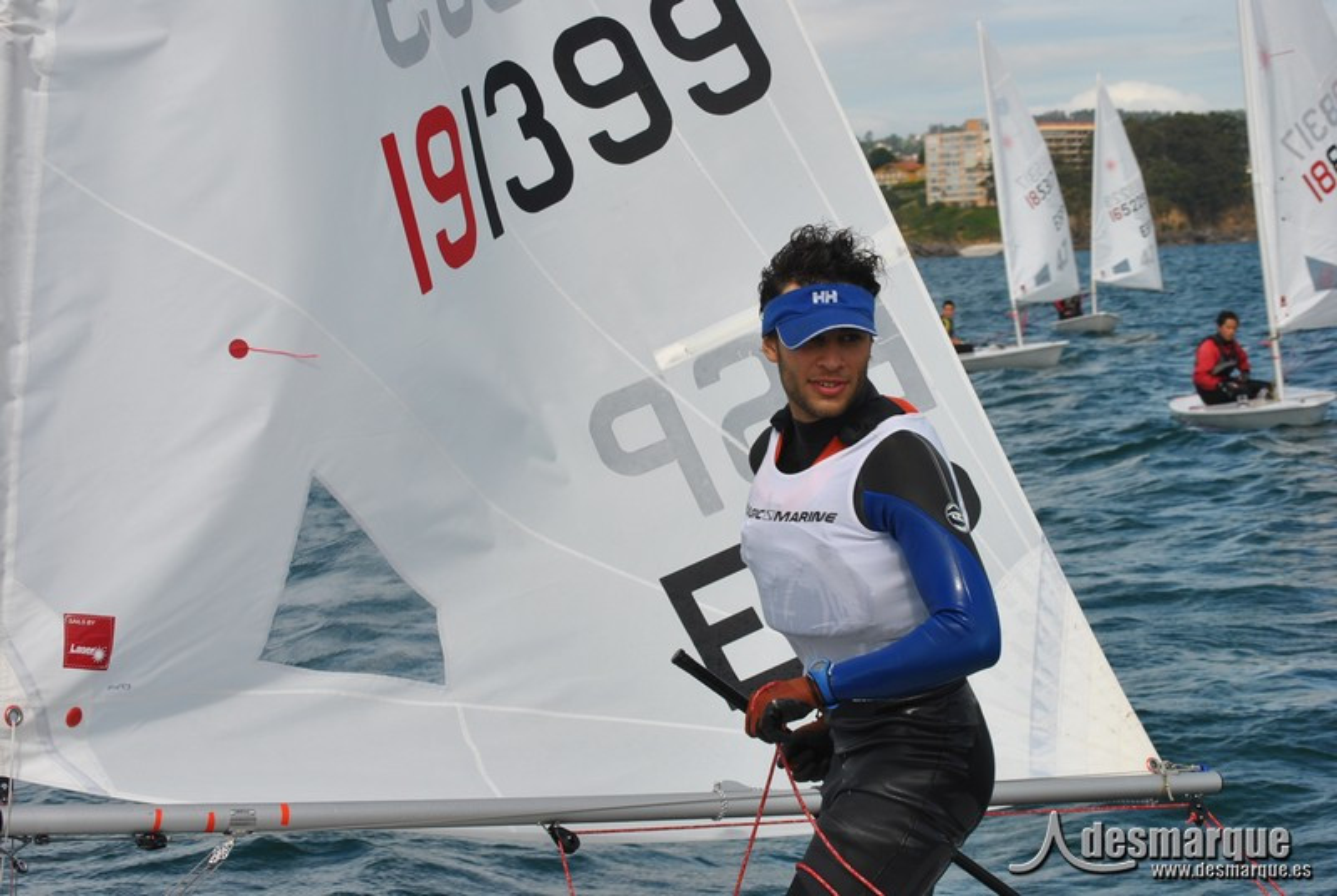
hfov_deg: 24.6
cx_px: 668
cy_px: 448
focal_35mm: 82
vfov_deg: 16.6
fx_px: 3068
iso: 100
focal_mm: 55
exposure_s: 1/250
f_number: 8
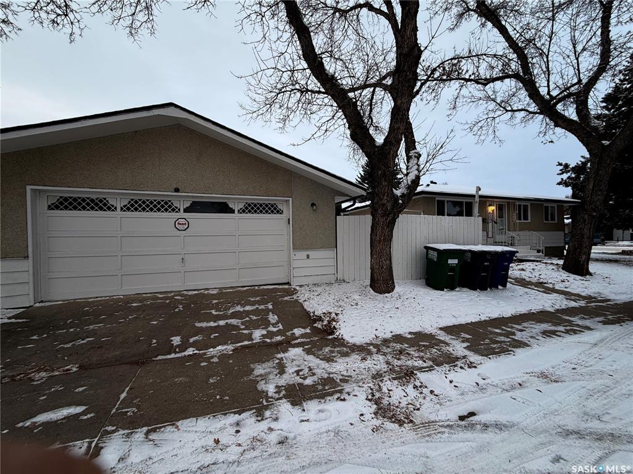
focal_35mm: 14
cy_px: 237
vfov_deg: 85.7
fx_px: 256
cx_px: 316
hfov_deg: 102.1
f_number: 2.2
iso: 40
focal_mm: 2.22
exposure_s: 1/130
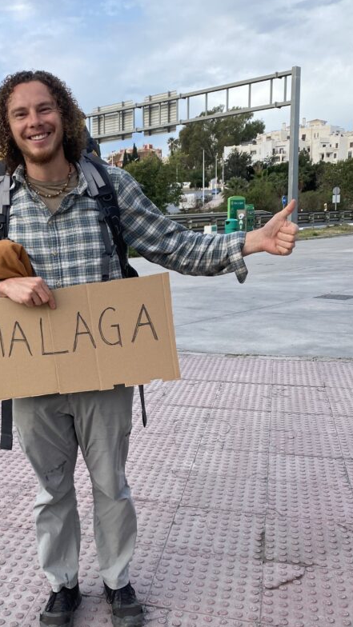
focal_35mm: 37
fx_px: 616
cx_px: 74
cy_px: 336
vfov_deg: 54.0
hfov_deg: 31.2
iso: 32
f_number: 1.8
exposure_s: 1/527
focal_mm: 4.25
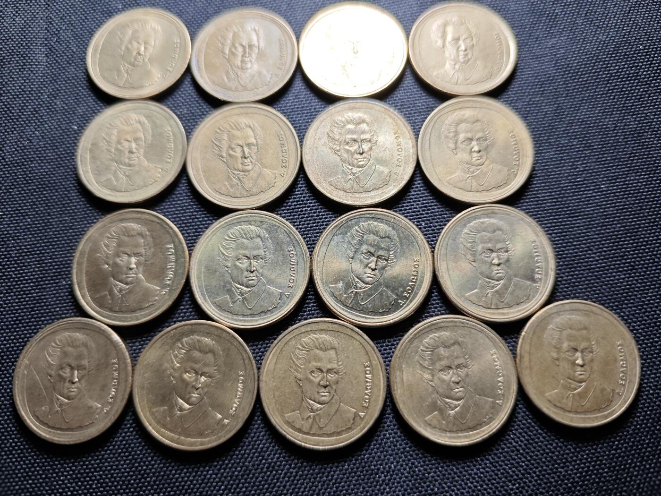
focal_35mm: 24
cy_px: 248
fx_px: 458
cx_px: 330
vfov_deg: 56.8
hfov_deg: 71.6
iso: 80
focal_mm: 5.84
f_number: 1.6
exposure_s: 1/70
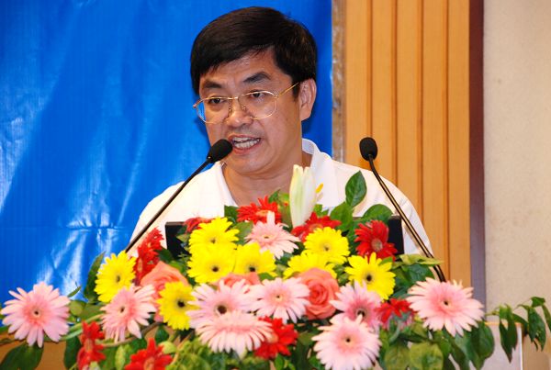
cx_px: 276
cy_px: 185
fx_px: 2301
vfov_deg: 9.2
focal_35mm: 150
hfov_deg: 13.7
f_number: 5.6
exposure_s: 1/25
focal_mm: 100
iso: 640
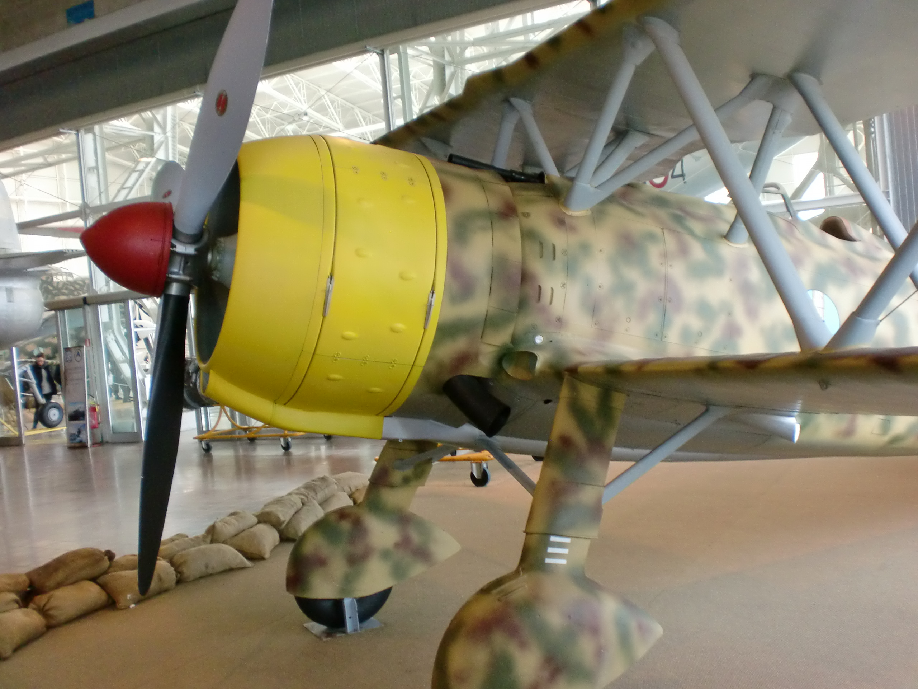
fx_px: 928
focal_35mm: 35
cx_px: 459
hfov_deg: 52.6
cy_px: 344
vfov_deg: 40.7
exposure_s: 1/60
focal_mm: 6.3
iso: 320
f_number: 3.1
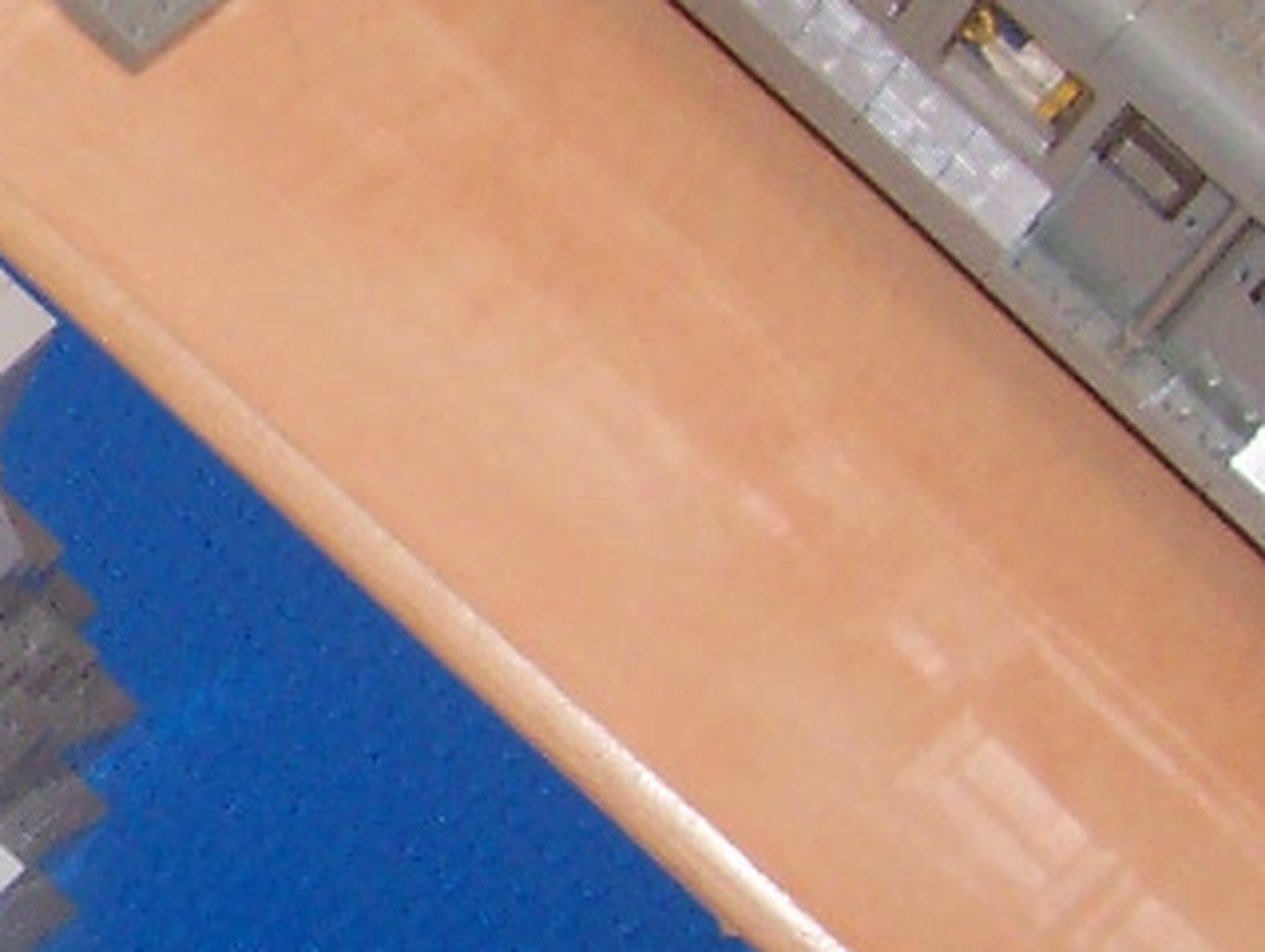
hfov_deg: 12.7
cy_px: 567
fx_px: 5085
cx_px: -1106
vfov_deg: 10.7
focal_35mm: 139
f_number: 2.8
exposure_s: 1/60
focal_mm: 5.6
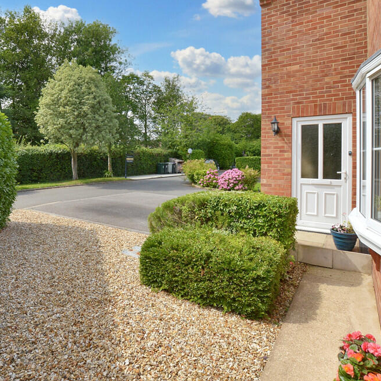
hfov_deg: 73.1
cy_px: 183
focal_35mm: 20
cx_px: 134
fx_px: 249
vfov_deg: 74.8
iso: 200
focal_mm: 10
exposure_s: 1/200
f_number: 8
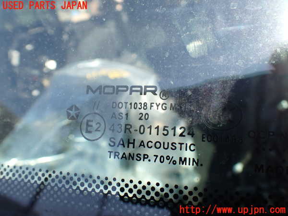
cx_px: 144
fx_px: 250
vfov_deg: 46.8
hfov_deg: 60.0
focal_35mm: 30
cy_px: 108
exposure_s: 1/320
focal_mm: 5.4
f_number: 3.2
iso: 100
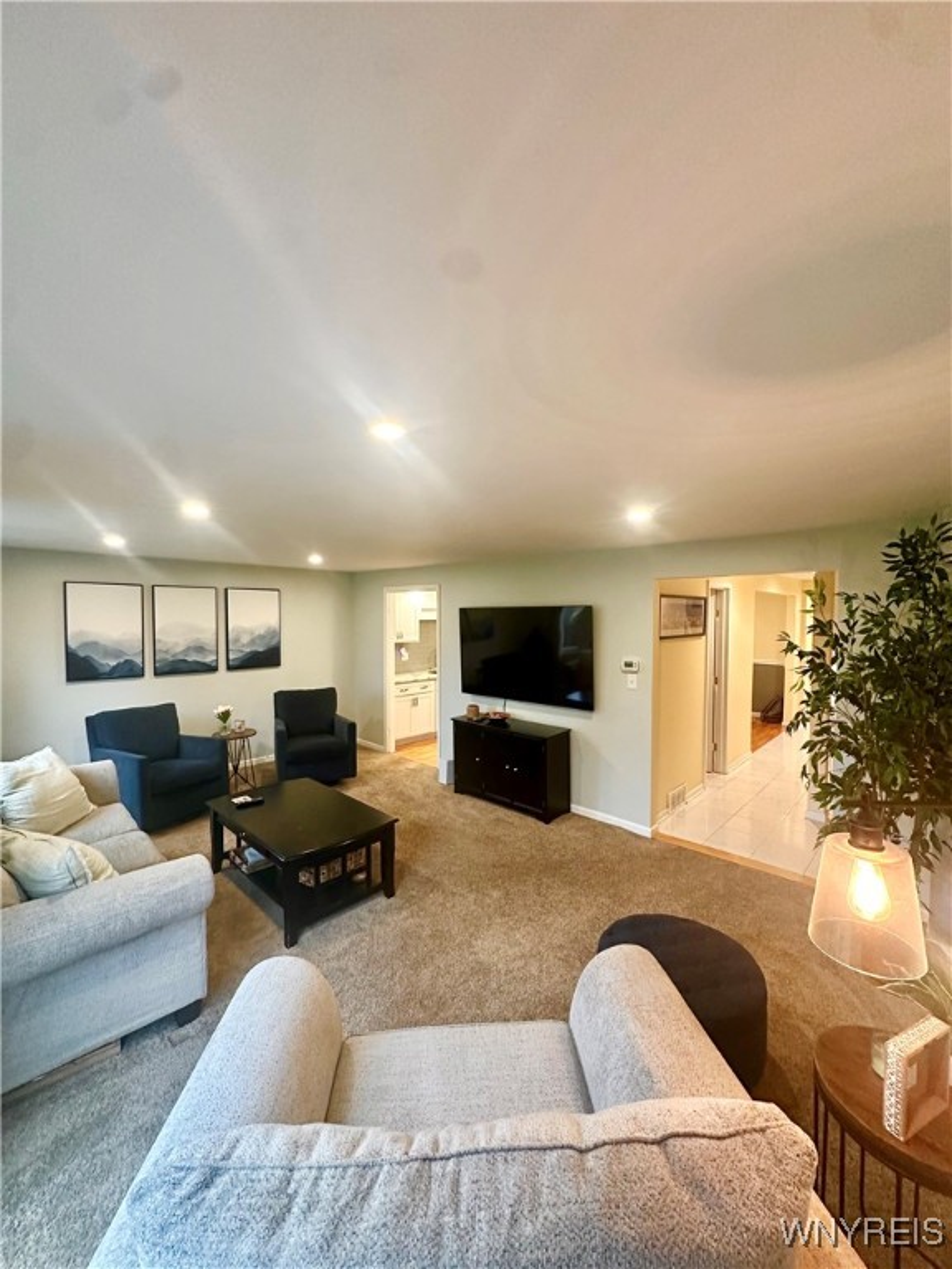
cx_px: 476
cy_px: 634
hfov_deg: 85.7
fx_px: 513
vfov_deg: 102.1
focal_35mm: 14
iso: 400
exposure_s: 1/60
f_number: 2.2
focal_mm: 2.22
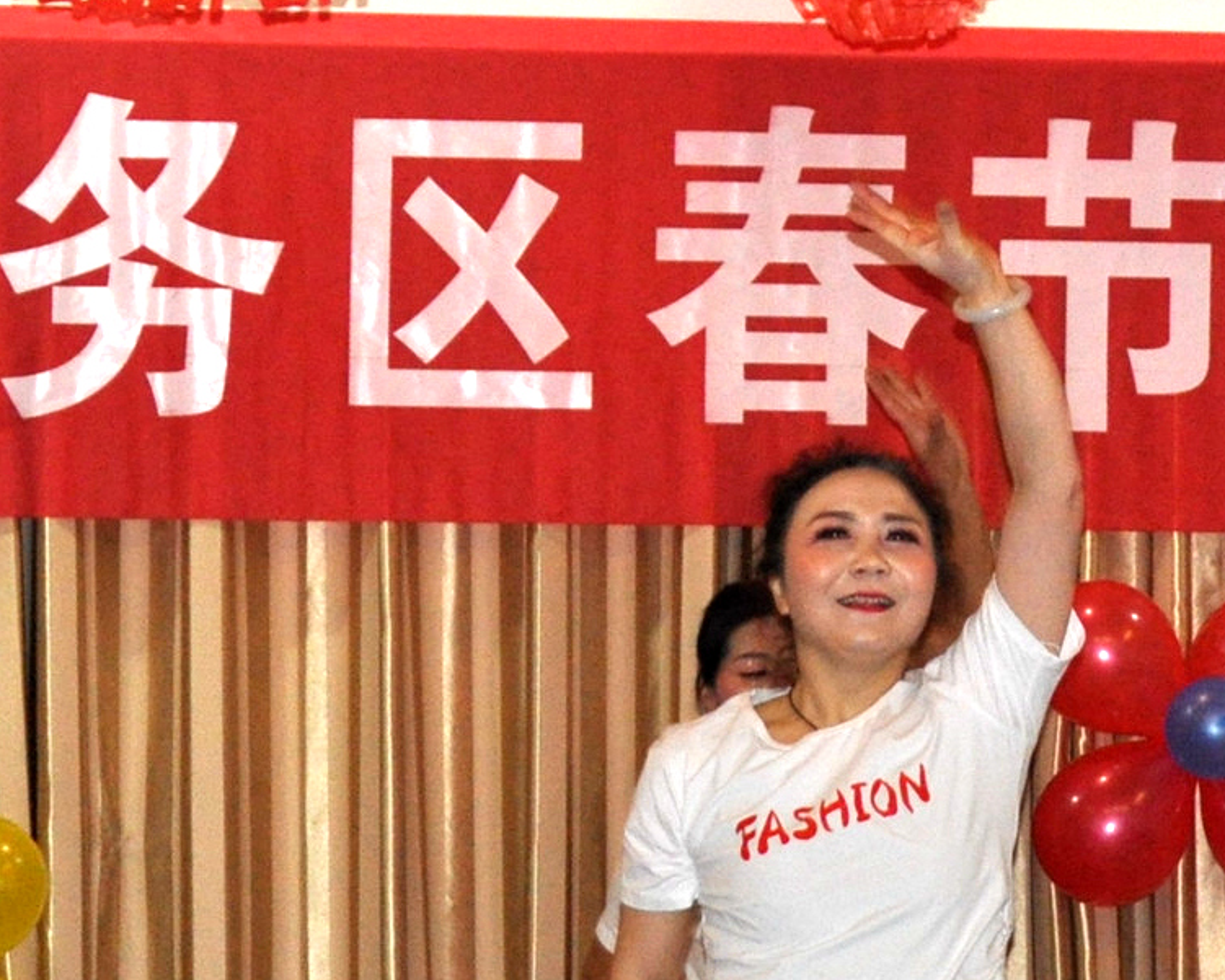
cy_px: 260
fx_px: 6443
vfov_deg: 8.7
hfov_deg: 10.8
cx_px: 830
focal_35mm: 178
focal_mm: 35
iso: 800
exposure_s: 1/60
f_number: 4.5
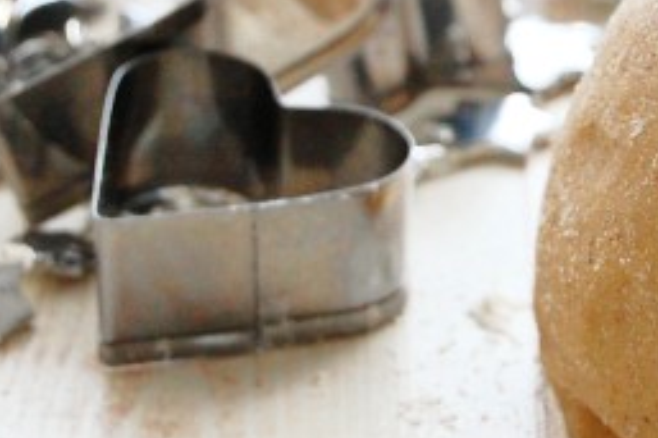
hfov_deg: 6.4
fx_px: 5862
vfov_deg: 4.3
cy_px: 6
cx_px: 655
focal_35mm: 321
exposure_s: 1/60
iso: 800
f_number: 5.6
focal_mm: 55
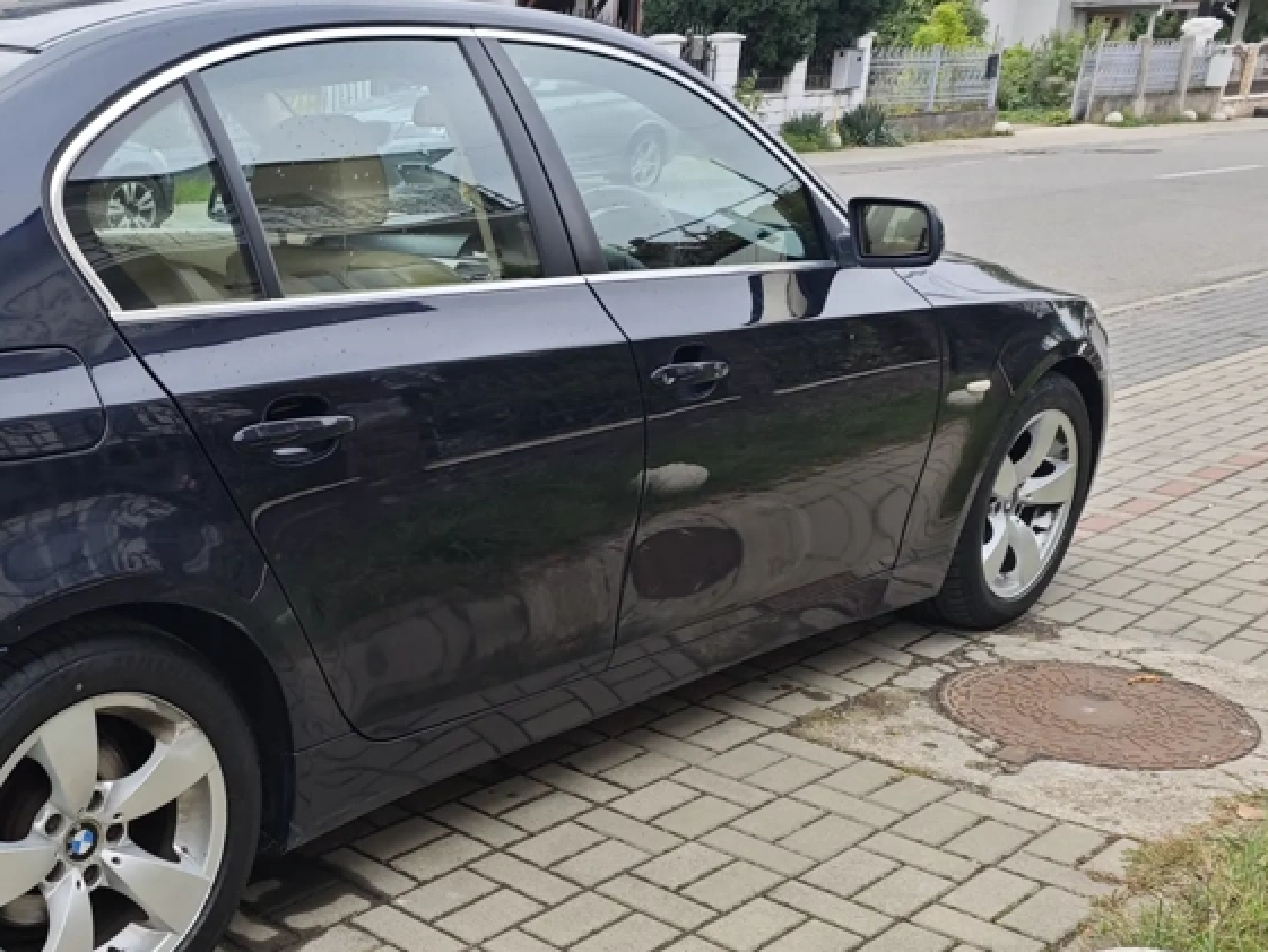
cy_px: 762
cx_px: 160
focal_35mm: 41
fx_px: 1502
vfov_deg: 34.1
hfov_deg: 42.5
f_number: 1.6
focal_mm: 6.55
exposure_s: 1/1139
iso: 50
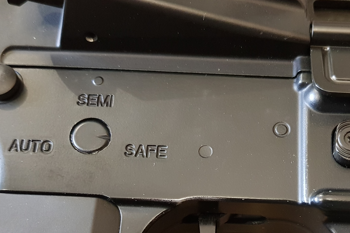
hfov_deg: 41.2
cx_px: 241
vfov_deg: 27.5
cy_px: 213
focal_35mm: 47
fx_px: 457
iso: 640
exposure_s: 1/10
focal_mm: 4.2
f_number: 1.7
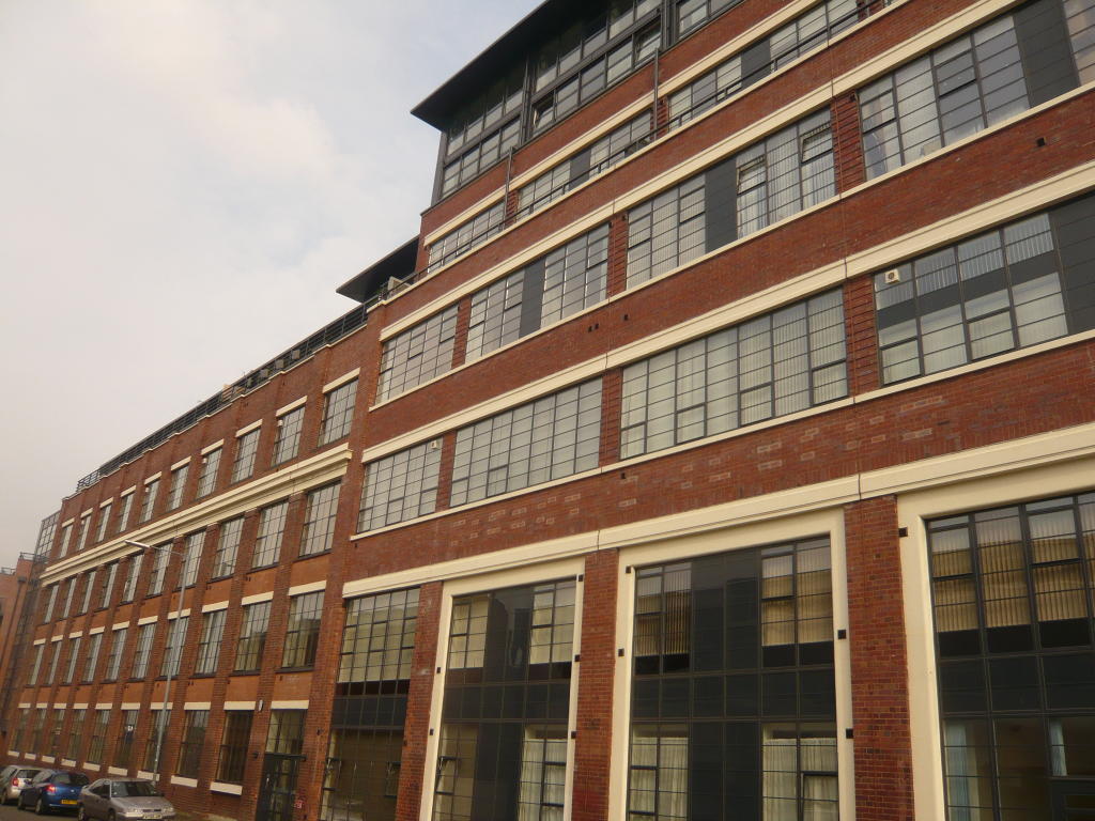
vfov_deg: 49.7
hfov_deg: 63.4
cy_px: 410
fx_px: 886
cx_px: 548
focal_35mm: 28
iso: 100
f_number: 2.8
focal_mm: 4.6
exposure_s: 1/800
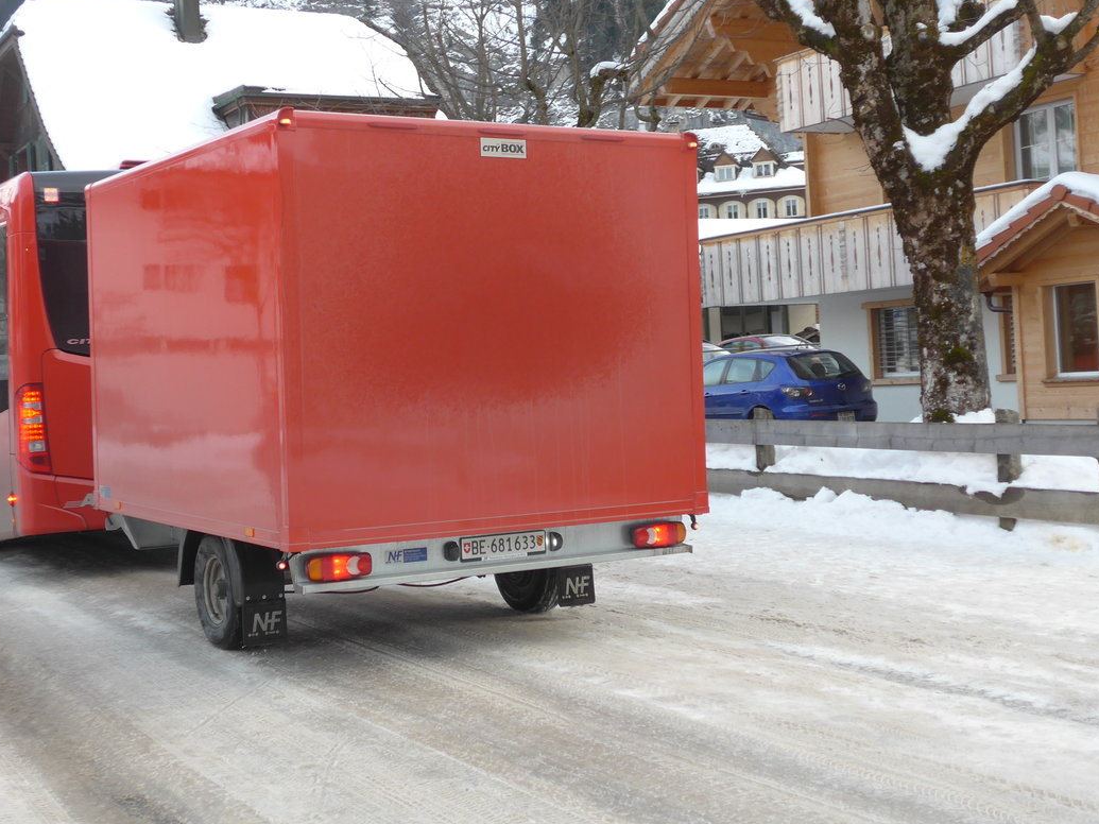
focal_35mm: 51
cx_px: 484
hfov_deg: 37.4
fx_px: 1619
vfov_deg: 28.5
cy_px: 367
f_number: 2.8
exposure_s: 1/250
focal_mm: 9
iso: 160
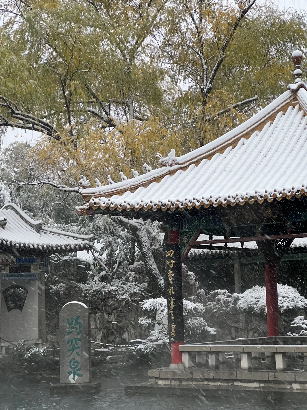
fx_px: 911
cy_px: 205
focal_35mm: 77
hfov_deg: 19.1
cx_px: 154
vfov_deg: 25.3
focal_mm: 9
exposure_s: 1/60
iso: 400
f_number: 2.8
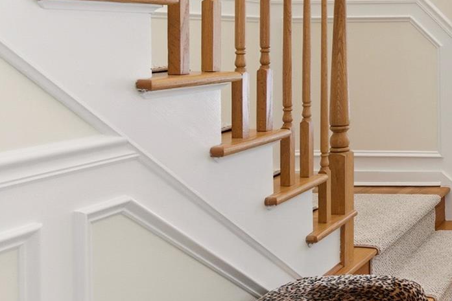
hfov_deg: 31.0
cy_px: 35
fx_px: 590
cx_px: 608
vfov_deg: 27.7
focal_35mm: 47
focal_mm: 16
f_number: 9
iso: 250
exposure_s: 1/80
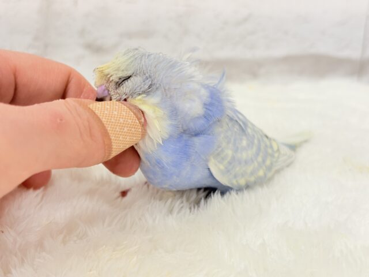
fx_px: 554
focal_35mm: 52
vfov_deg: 28.0
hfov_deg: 36.8
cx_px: 184
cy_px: 138
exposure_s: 1/50
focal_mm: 5.96
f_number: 1.6
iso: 50
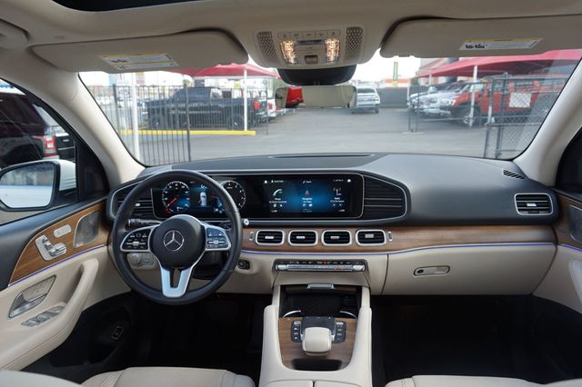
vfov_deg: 53.1
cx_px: 291
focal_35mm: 24
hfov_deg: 73.8
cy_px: 194
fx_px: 388
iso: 100
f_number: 4.5
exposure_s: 1/60
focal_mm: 16
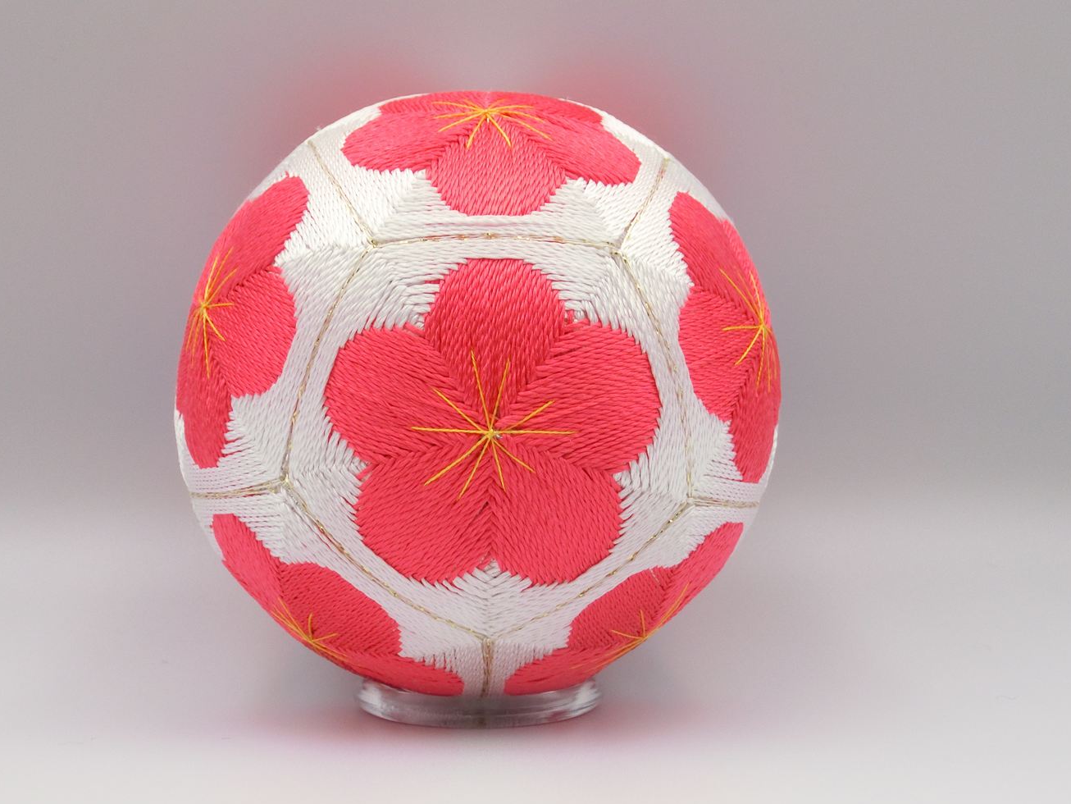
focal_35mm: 49
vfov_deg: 29.7
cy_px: 440
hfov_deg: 38.9
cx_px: 517
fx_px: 1516
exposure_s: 1/125
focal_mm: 7.15
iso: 125
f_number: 4
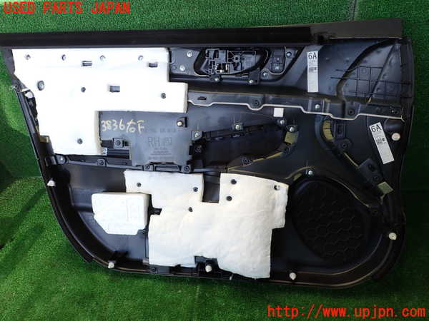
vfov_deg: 54.9
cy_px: 160
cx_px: 214
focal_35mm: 25
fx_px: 310
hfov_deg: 69.4
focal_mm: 4.5
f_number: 2.8
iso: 100
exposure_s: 1/125
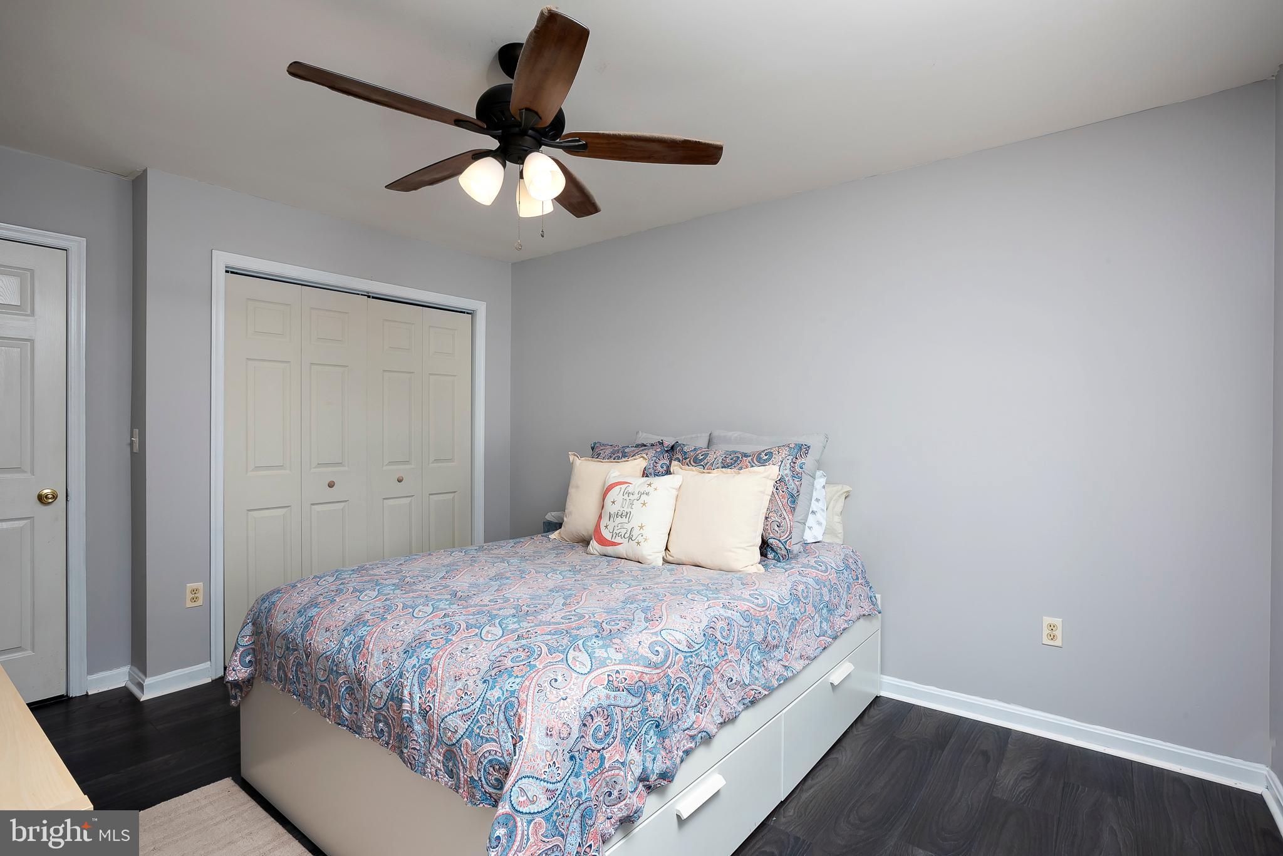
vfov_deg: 70.5
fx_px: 606
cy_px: 428
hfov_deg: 93.3
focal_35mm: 17
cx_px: 642
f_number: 9
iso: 320
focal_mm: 17
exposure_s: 1/100
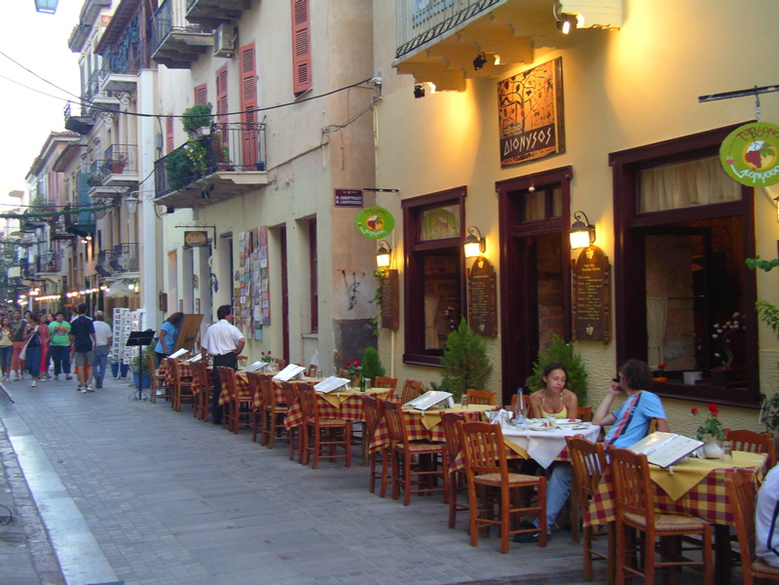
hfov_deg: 39.7
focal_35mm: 48
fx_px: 1080
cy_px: 292
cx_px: 390
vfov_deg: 30.3
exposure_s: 1/25
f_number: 3.1
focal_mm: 7.5
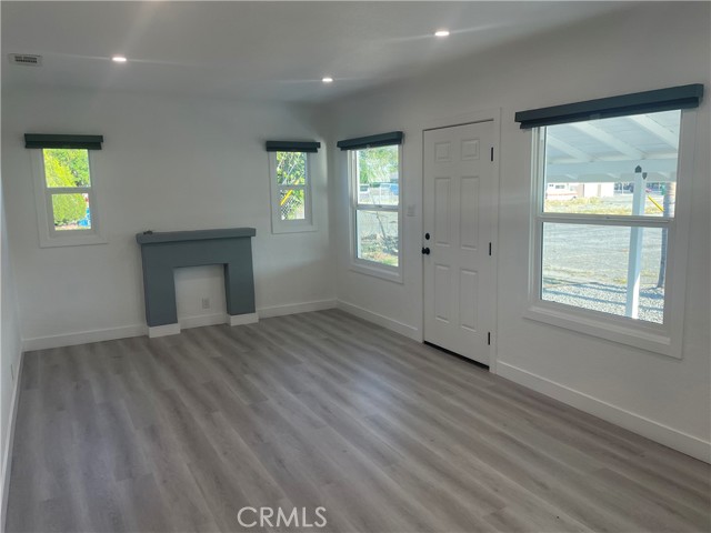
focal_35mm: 26
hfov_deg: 67.3
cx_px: 356
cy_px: 266
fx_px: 534
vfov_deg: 53.1
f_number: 1.6
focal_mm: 4.2
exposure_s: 1/149
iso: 32
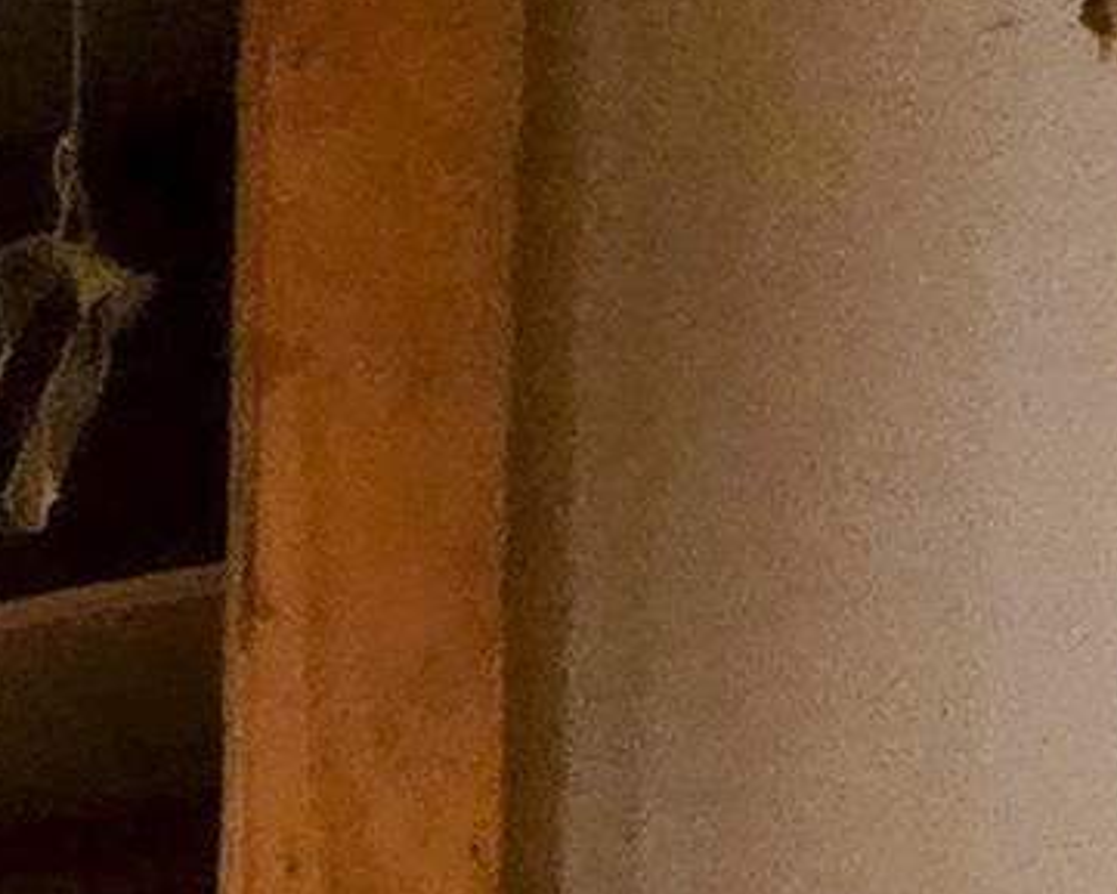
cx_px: -2695
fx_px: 3571
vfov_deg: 11.3
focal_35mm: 108
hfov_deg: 9.8
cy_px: 2308
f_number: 2.2
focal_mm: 2.2
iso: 320
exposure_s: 1/60
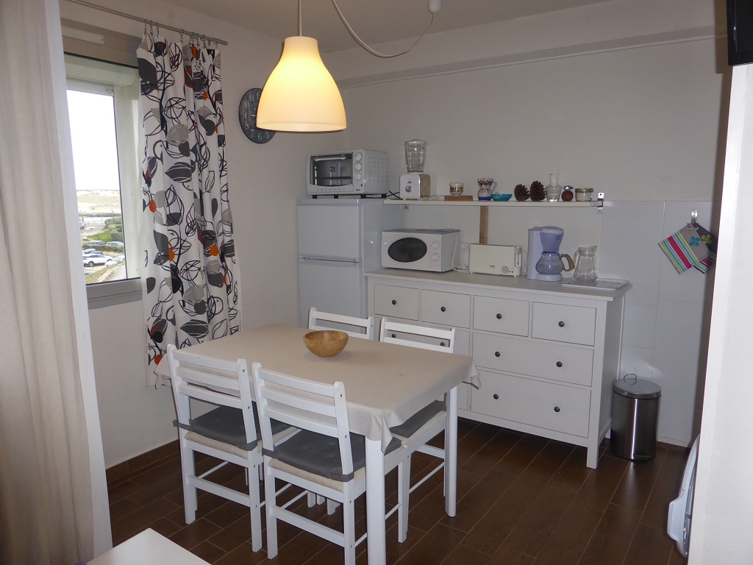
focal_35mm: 25
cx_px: 376
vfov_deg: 54.9
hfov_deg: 69.4
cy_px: 282
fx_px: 544
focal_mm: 4.3
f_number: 3.3
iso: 200
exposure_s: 1/60
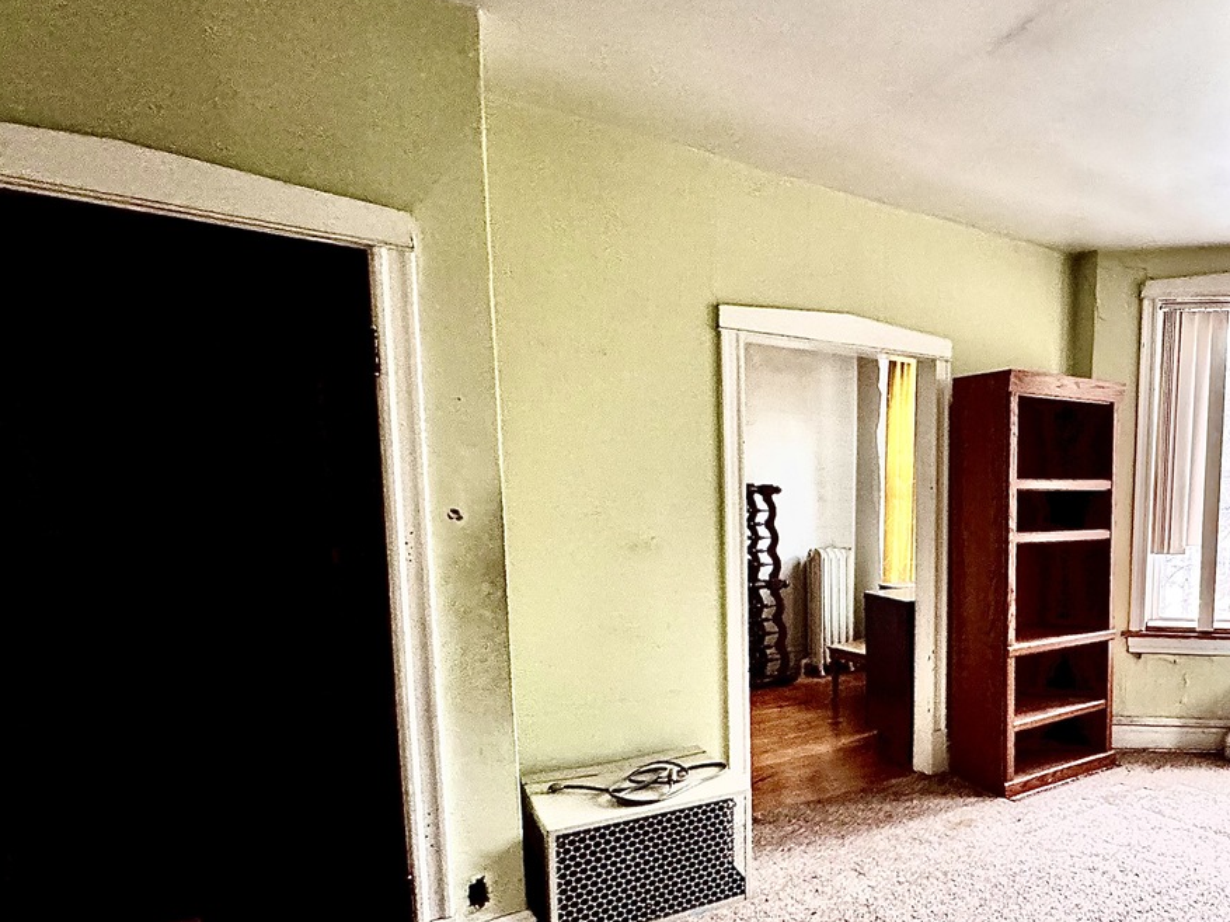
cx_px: 1006
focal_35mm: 23
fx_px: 817
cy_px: 584
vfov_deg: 58.0
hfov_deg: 66.3
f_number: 2.2
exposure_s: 1/60
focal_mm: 2.22
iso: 800
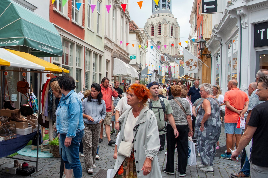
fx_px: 223
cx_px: 103
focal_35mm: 30
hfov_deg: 61.3
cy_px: 71
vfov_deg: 43.3
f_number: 8
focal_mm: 24
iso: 320
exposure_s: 1/250
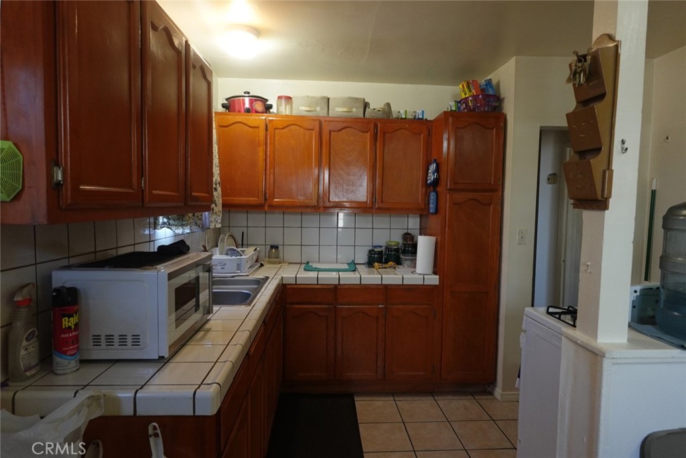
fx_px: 381
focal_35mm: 20
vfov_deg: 62.0
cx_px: 343
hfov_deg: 83.9
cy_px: 229
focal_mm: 7.6
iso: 320
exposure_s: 1/80
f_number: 2
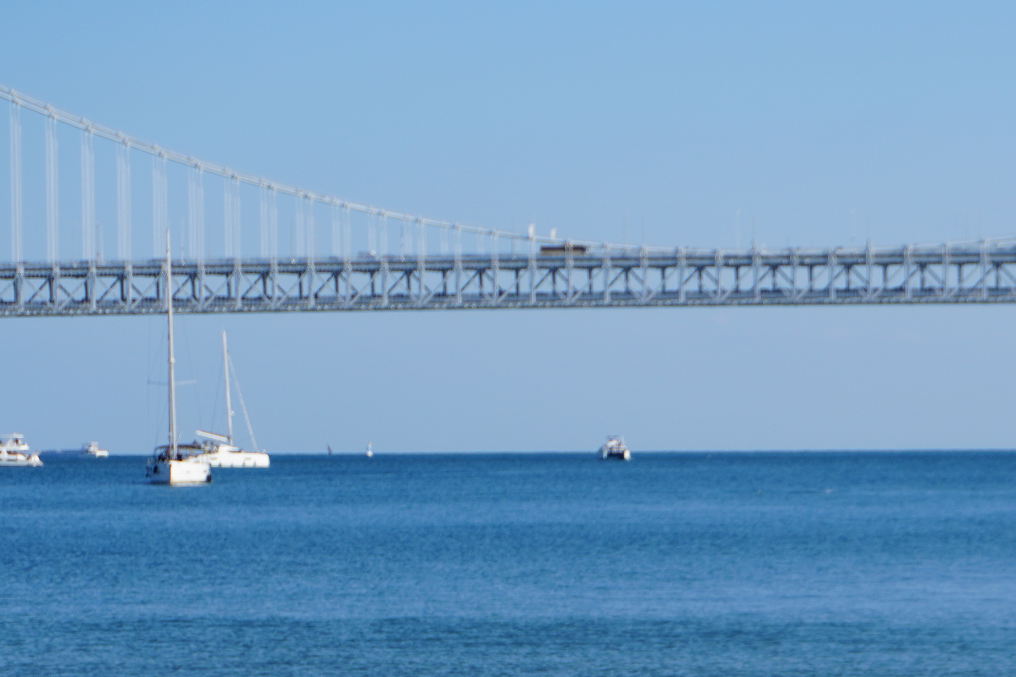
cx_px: 913
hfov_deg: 12.1
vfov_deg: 8.1
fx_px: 4769
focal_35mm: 169
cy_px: 739
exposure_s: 1/640
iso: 100
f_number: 5.6
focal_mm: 50
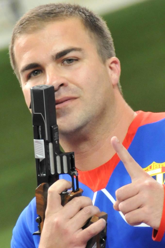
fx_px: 2068
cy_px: 124
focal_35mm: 300
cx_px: 82
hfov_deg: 4.6
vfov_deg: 6.9
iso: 1000
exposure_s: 1/100
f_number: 5.6
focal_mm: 200
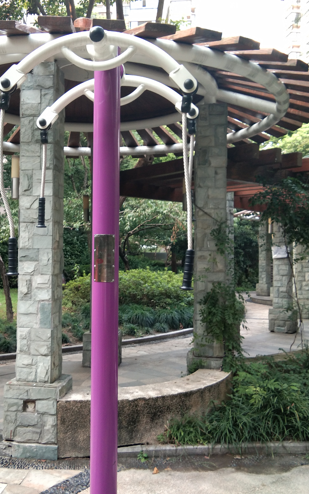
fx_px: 593
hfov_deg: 29.0
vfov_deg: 45.3
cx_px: 105
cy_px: 247
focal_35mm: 44
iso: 160
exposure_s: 1/50
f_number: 2.2
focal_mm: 3.69
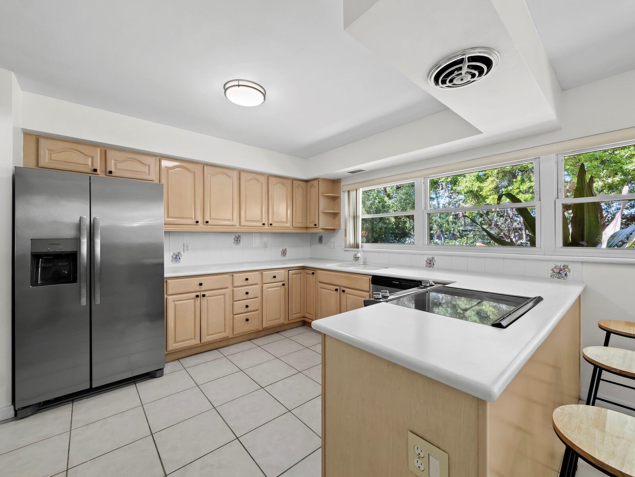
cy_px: 238
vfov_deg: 85.7
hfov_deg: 102.0
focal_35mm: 14
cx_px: 318
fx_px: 257
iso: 320
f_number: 13
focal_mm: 7
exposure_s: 1/2.5
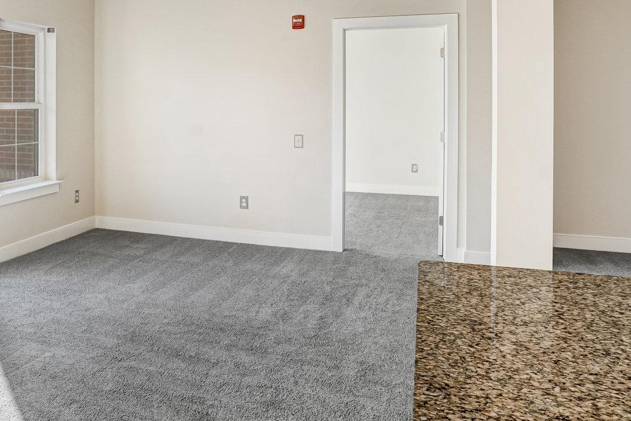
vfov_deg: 38.8
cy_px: 97
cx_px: 153
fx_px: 579
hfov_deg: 54.4
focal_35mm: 33
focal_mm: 17
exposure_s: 1/60
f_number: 8
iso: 1250
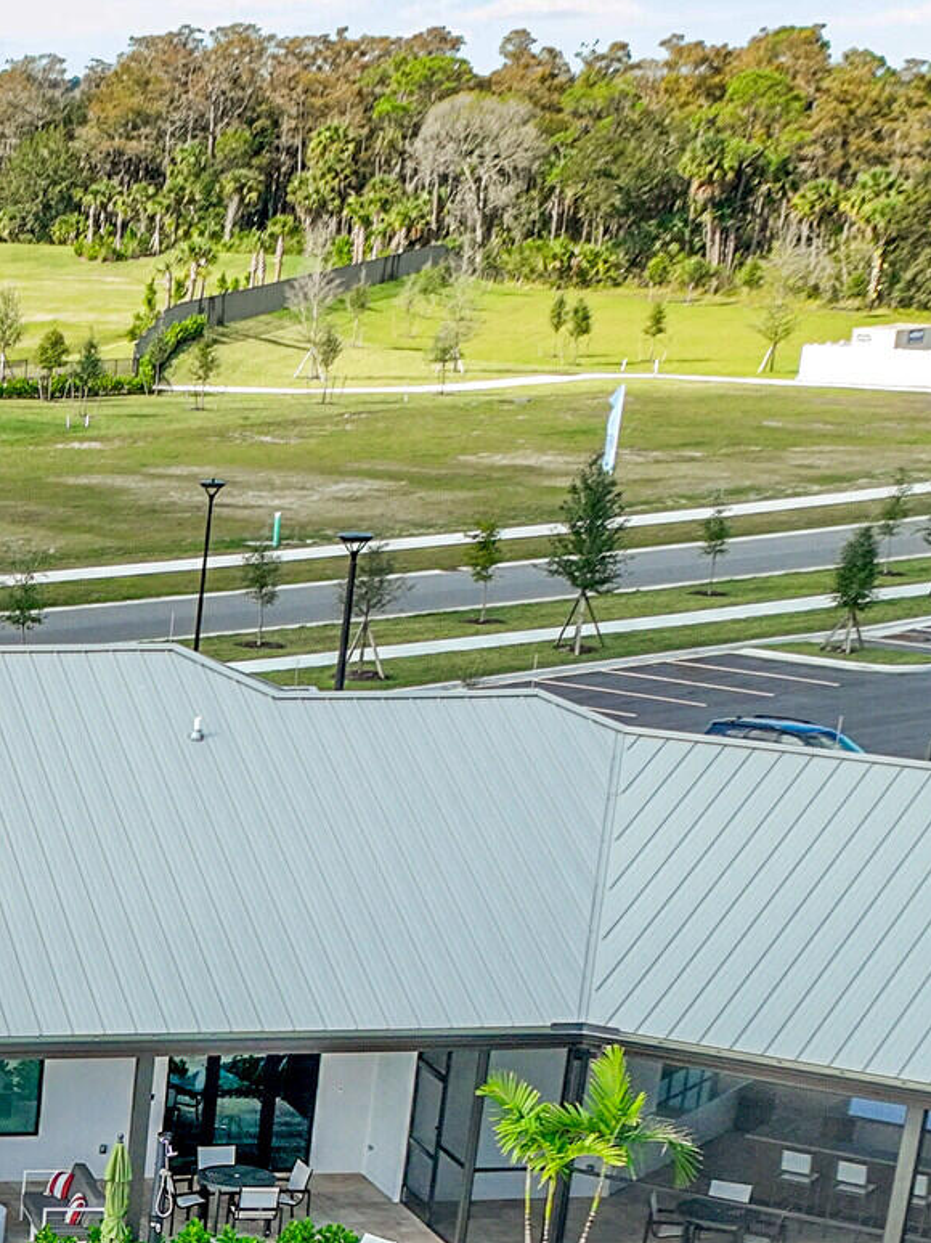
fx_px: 3337
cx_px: -547
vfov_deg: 19.4
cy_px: 1625
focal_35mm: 93
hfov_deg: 14.6
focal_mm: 12.29
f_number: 2.8
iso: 110
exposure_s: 1/1250
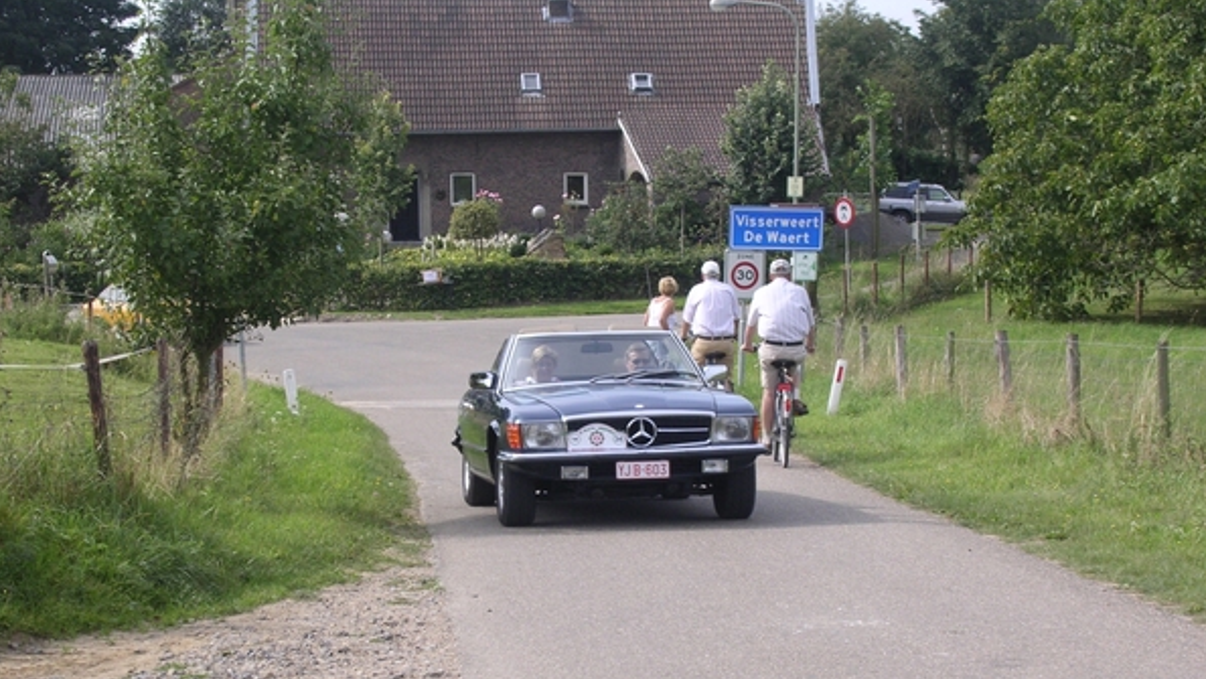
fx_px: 3199
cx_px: 604
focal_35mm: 100
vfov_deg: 12.1
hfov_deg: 21.4
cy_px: 454
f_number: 4.3
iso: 100
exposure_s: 1/268
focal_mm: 13.7
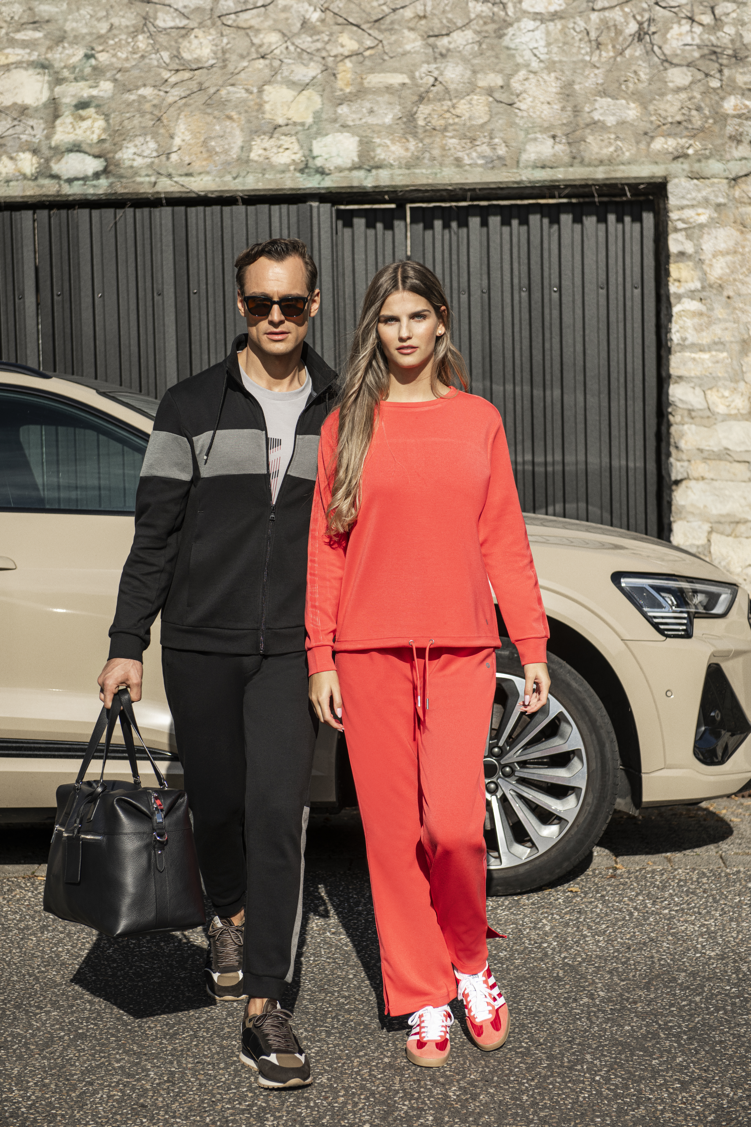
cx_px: 376
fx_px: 1940
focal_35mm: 62
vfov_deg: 32.4
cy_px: 564
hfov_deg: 21.9
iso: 100
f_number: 4.5
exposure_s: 1/1250
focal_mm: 62
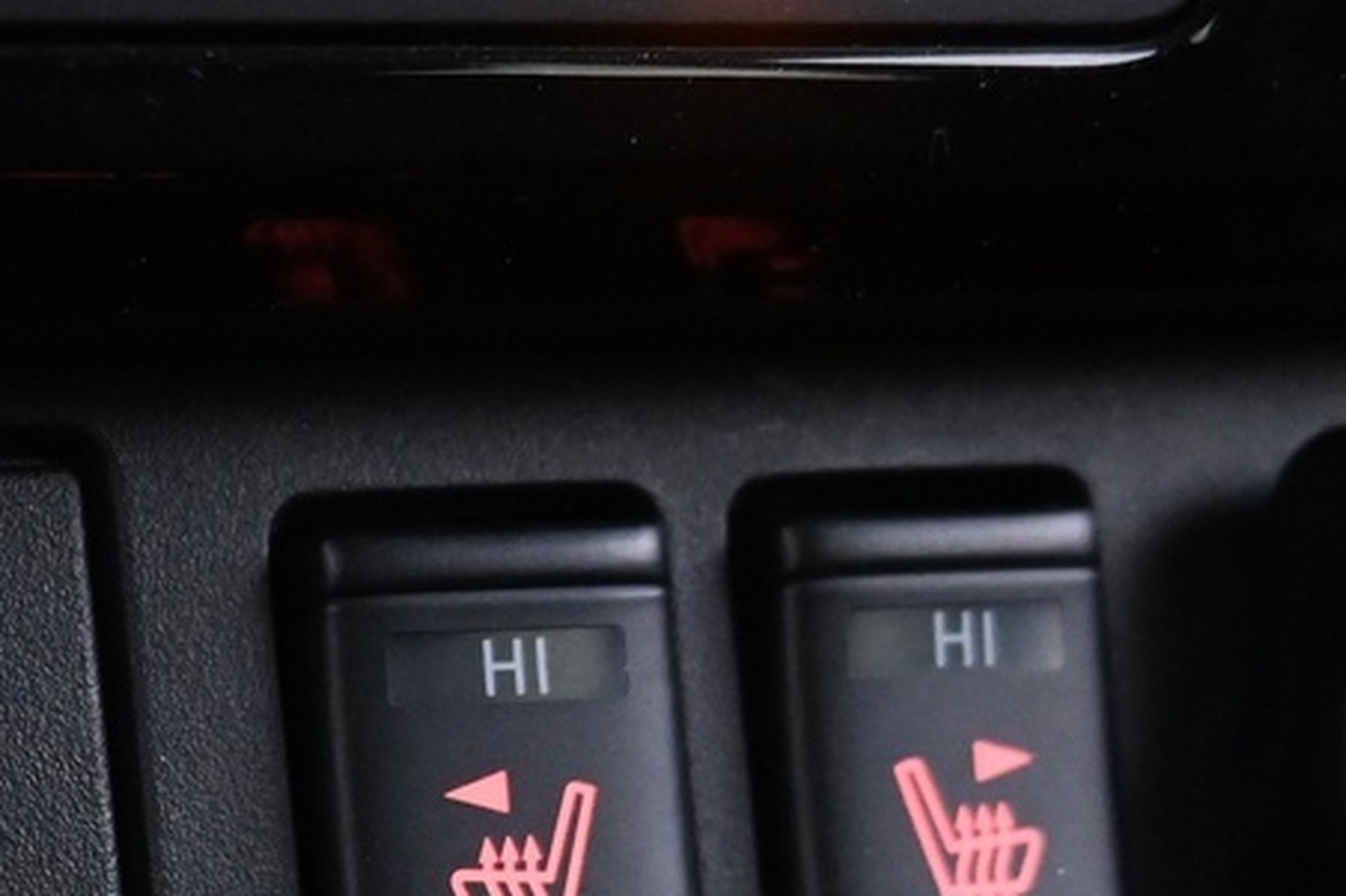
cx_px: 9
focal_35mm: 86
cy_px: 1158
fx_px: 3214
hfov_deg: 22.7
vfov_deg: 15.2
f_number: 3.5
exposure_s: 1/25
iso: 4000
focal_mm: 16
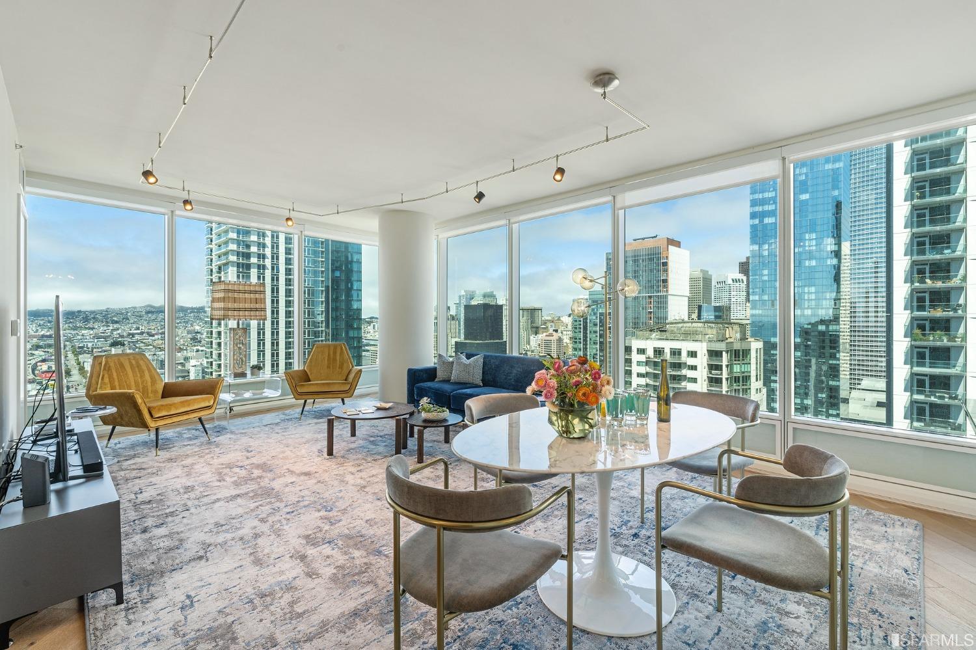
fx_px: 431
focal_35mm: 16
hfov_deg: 97.1
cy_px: 325
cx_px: 488
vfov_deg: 74.1
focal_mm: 15.9
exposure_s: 1/13
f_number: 11
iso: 100
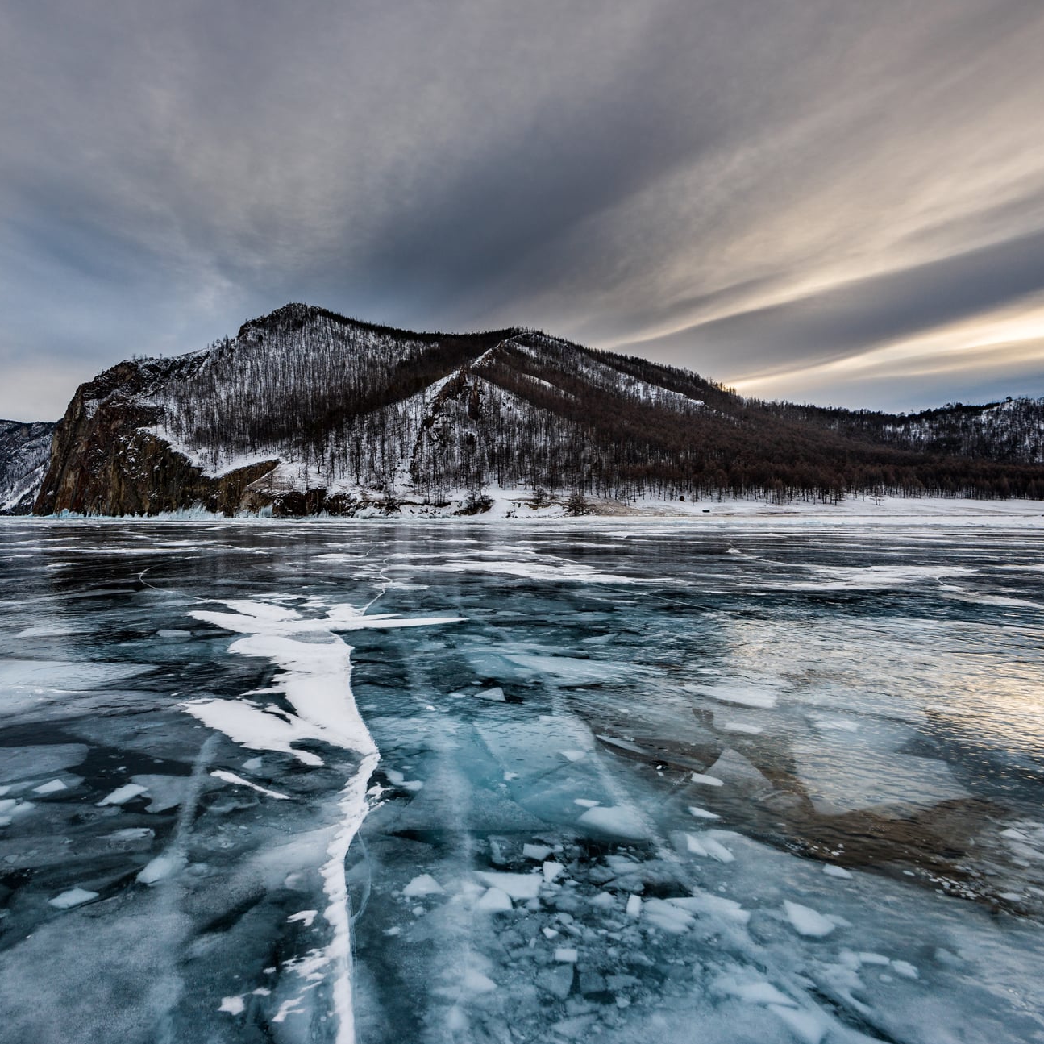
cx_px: 401
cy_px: 524
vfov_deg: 72.1
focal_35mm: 21
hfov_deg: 71.1
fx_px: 717
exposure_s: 1/80
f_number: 11
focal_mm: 16
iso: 100
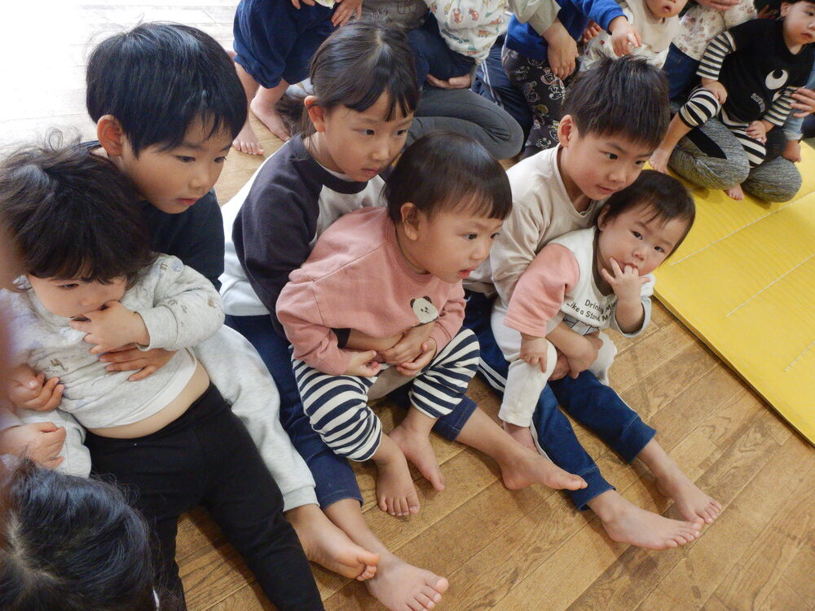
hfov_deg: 54.0
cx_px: 408
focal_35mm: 34
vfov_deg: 41.8
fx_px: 800
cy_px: 306
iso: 200
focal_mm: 6.1
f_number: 4.2
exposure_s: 1/25
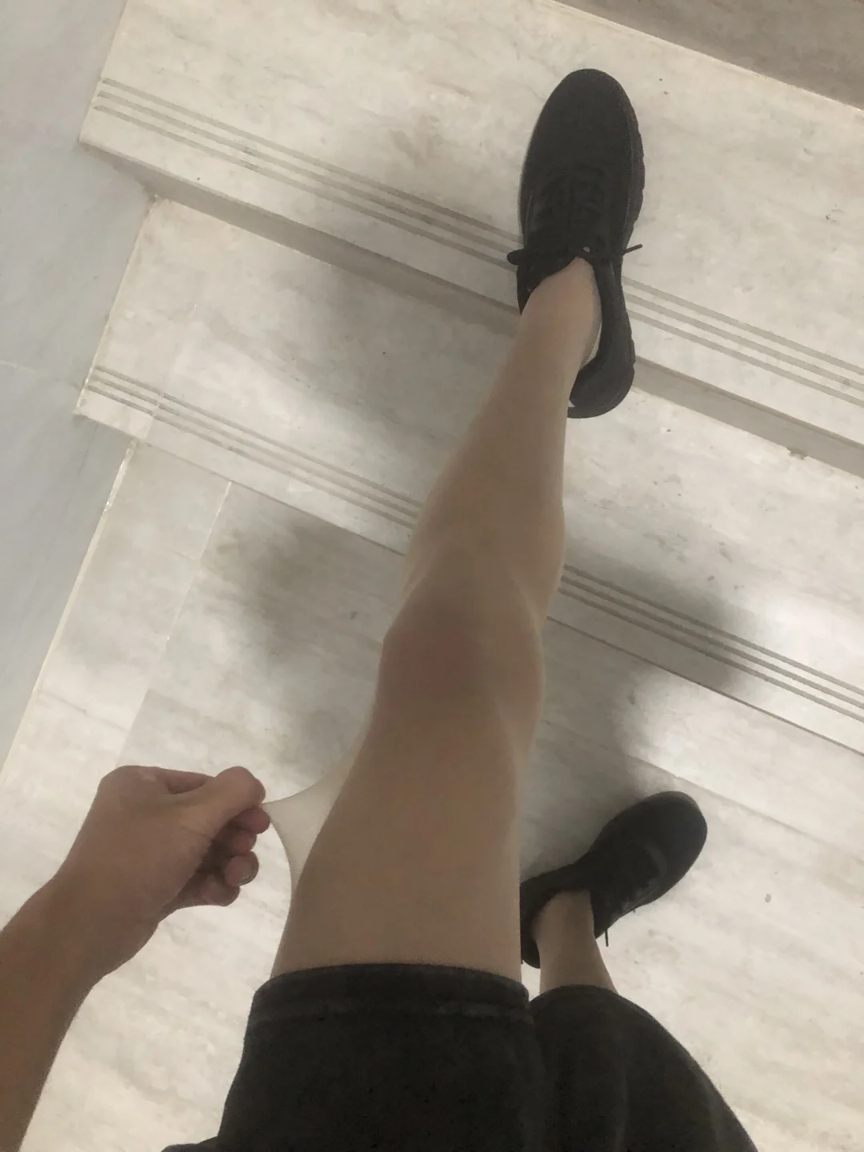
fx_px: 932
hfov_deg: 49.7
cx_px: 432
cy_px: 576
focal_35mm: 28
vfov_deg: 63.4
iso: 100
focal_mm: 3.99
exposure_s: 1/4
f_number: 1.8
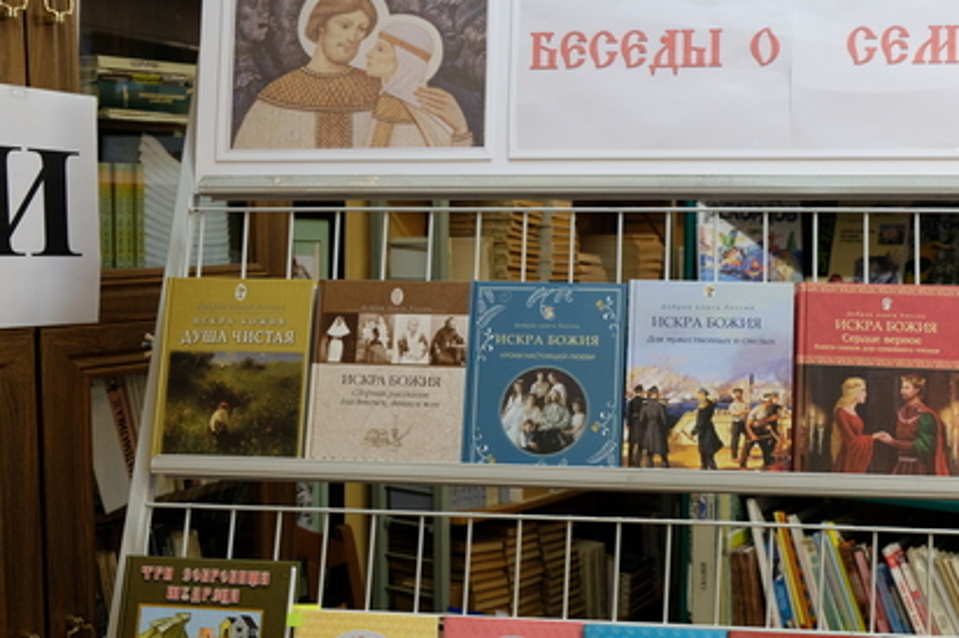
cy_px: 350
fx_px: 1118
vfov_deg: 31.8
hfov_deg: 46.0
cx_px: 603
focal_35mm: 42
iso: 400
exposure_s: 1/20
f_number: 4
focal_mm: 18
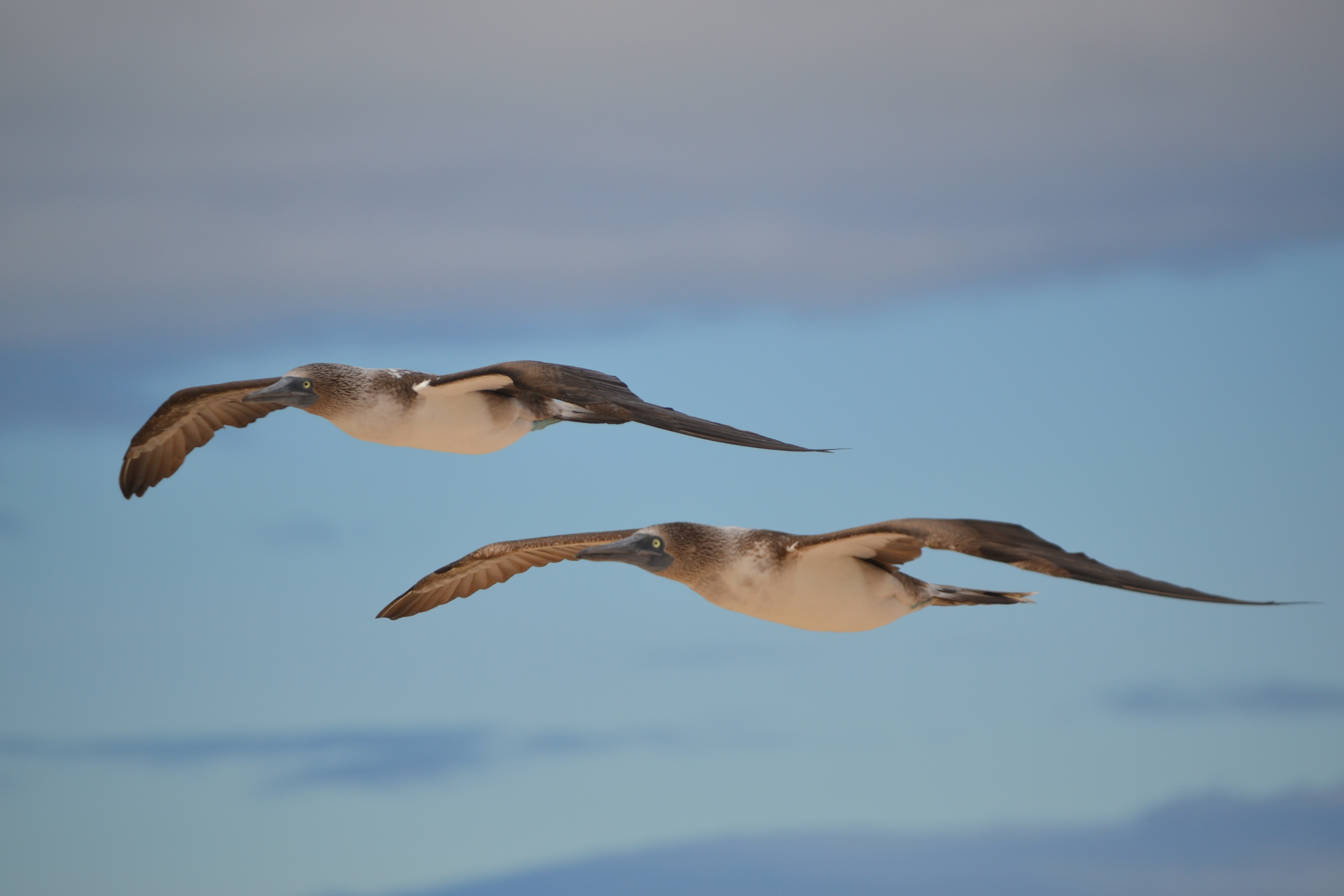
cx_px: 673
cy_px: 449
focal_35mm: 301
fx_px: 11236
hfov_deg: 6.8
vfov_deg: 4.6
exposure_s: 1/2000
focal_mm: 200
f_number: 7.1
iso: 250
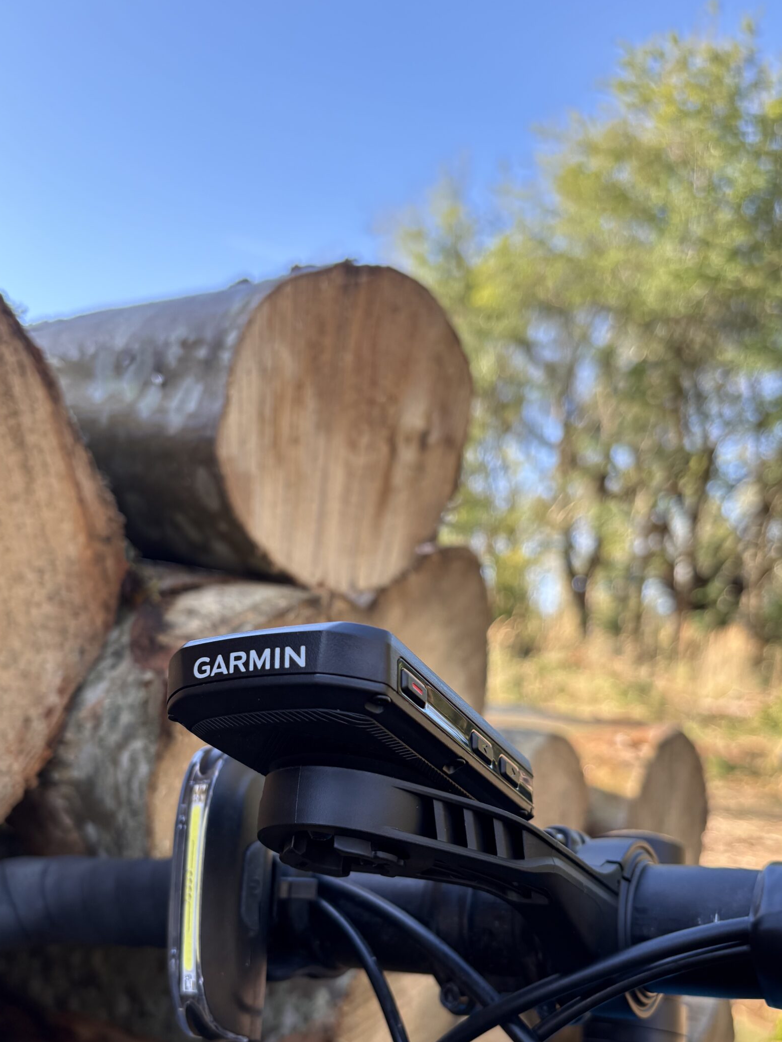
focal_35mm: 32
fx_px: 964
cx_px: 378
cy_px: 631
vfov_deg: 56.3
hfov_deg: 44.2
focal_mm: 5.96
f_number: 1.6
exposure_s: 1/242
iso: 80
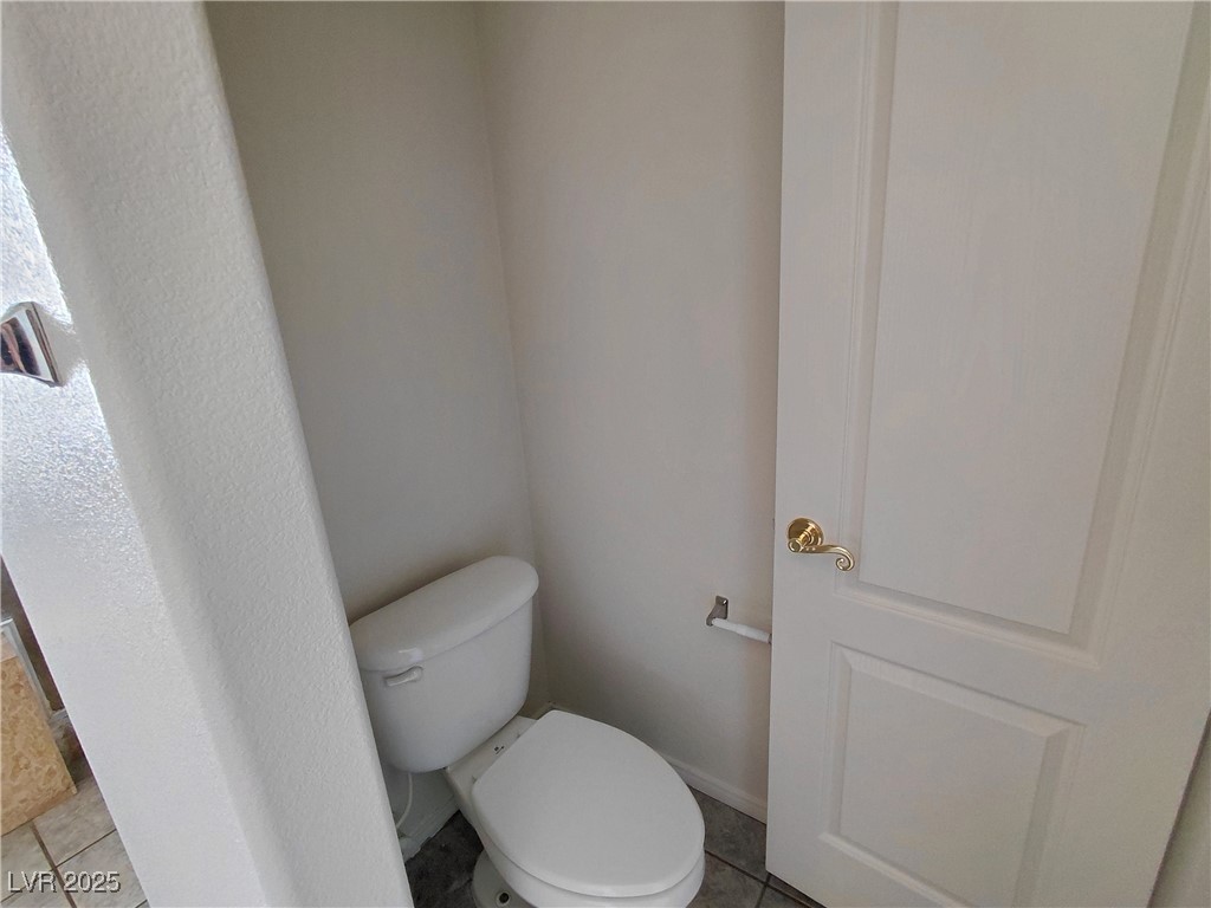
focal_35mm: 16
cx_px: 606
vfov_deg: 78.1
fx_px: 560
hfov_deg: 94.5
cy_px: 454
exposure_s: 1/40
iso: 200
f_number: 2.2
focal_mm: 1.64
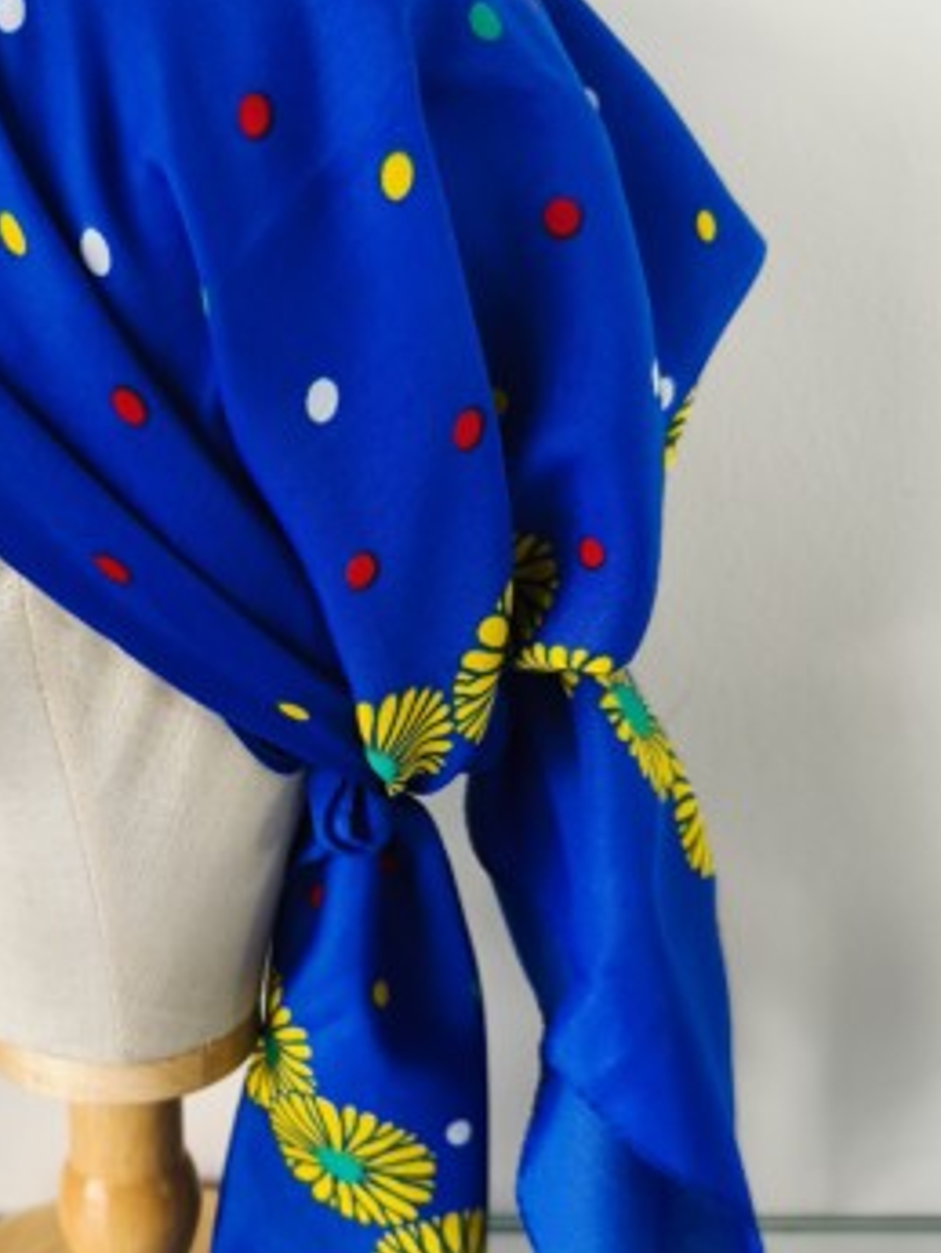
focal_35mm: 40
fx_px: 1449
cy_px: 777
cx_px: 171
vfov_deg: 46.4
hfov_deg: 34.7
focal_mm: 6.14
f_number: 1.65
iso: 64
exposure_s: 1/30
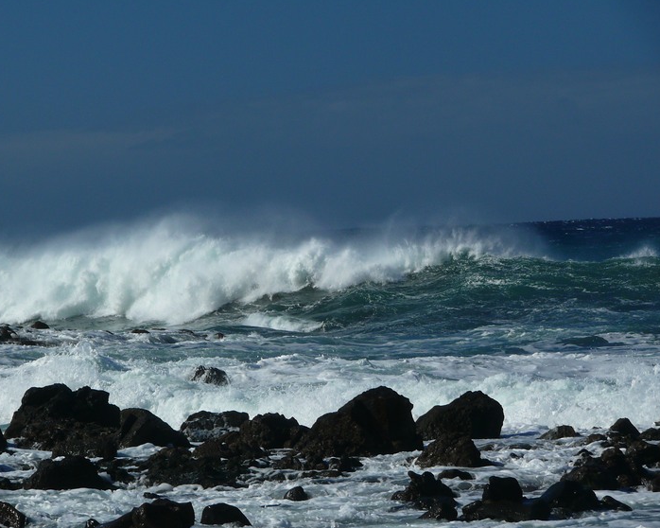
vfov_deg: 7.2
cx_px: 313
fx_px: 4179
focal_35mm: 214
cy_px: 263
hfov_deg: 9.0
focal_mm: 43.1
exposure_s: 1/500
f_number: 5.6
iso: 100
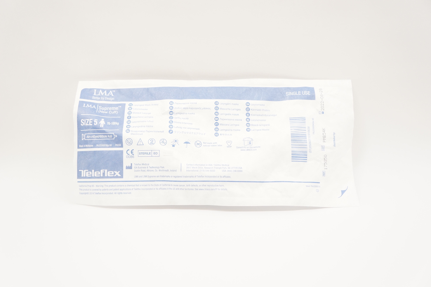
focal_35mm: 40
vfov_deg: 32.9
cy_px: 144
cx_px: 216
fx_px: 484
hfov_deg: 48.0
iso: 400
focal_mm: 27
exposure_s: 1/60
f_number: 5
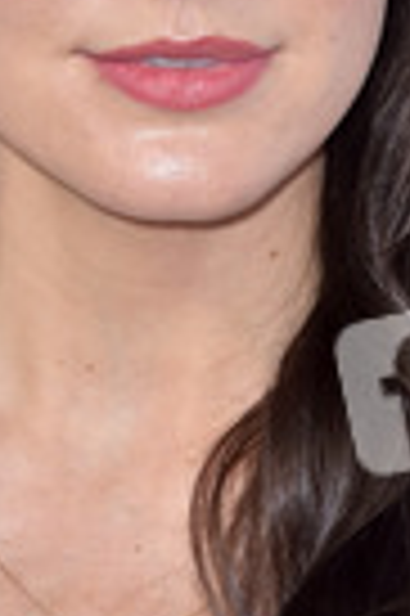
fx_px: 10018
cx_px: 160
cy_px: 144
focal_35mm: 585
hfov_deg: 2.3
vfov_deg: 3.5
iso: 320
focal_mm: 200
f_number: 7.1
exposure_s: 1/250
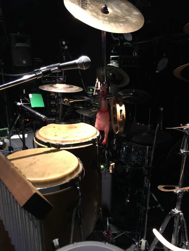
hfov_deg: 48.2
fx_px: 211
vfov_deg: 61.7
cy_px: 126
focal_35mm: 29
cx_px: 94
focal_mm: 4.15
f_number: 2.2
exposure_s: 1/15
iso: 200
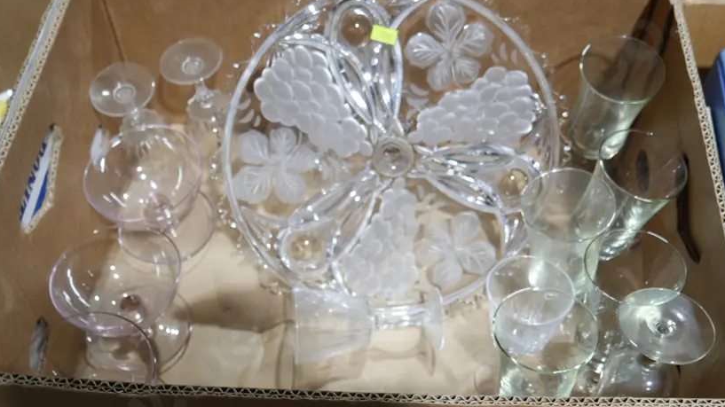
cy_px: 237
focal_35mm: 41
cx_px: 379
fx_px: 788
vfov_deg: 28.9
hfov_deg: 49.4
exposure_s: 1/60
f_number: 4
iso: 320
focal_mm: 15
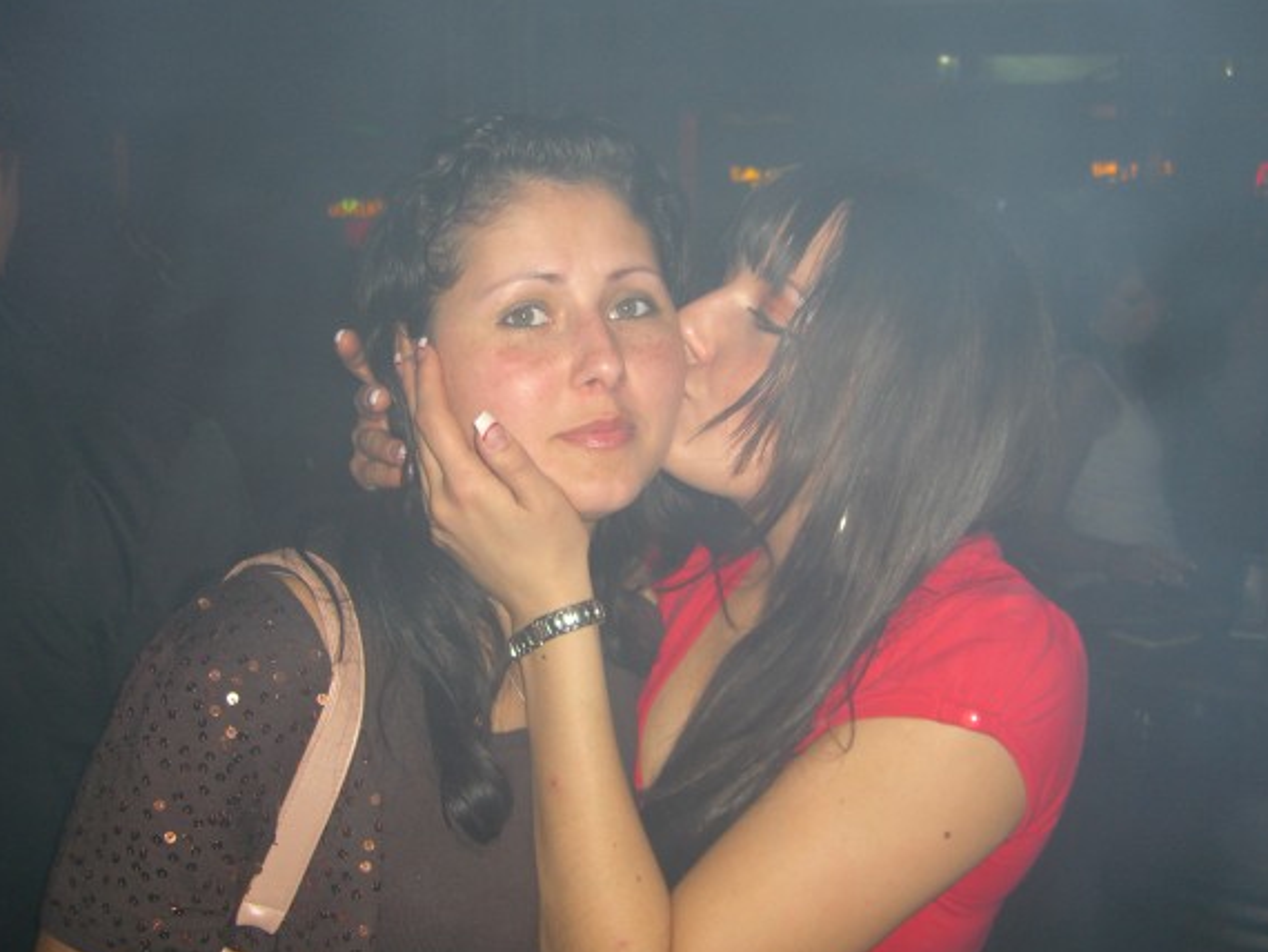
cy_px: 478
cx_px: 643
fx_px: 1466
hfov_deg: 46.8
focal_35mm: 40
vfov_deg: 36.0
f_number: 2.8
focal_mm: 7.9
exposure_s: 1/60
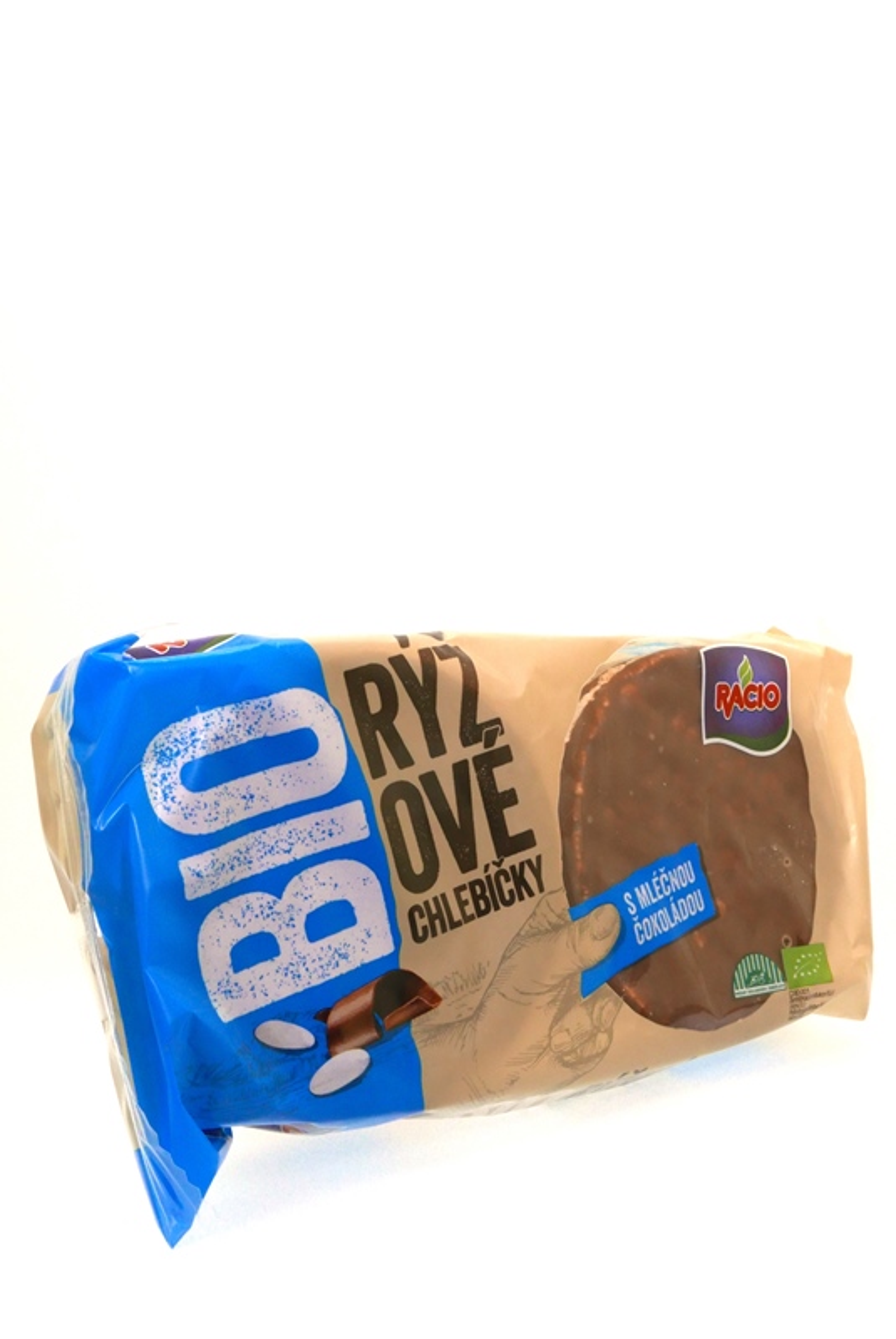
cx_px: 448
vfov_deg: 41.9
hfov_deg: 28.7
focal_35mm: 47
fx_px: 1751
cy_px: 670
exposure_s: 1/80
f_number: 16
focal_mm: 21.3
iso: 800
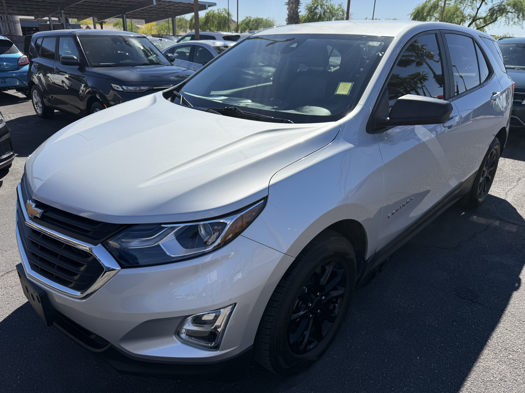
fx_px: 364
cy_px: 196
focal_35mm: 24
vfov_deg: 56.8
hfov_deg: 71.6
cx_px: 262
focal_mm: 6.76
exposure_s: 1/5319
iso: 100
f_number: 1.78
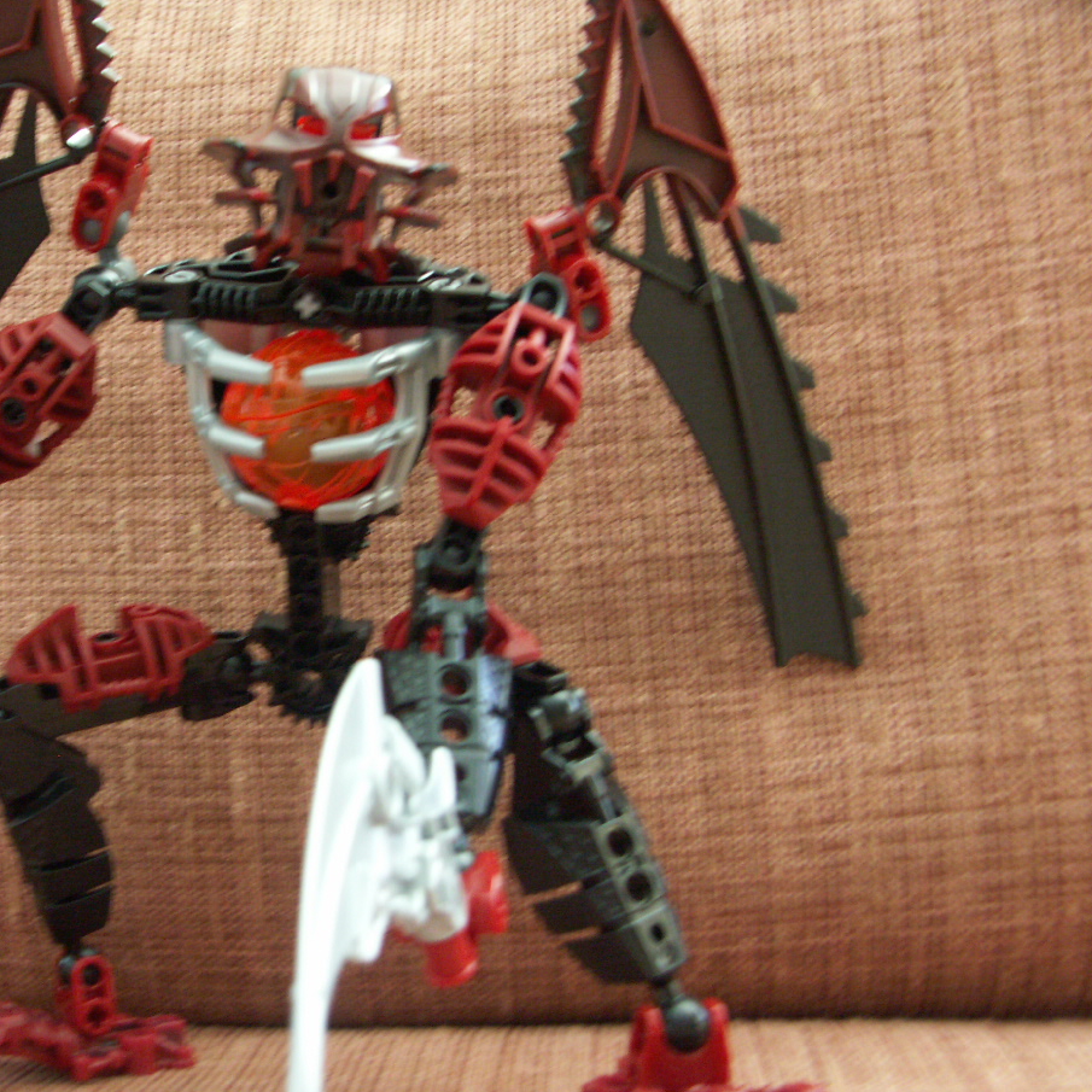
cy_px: 592
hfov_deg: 33.6
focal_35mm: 50
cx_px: 319
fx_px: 1785
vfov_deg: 34.0
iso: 200
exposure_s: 1/10
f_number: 2.8
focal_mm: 8.34
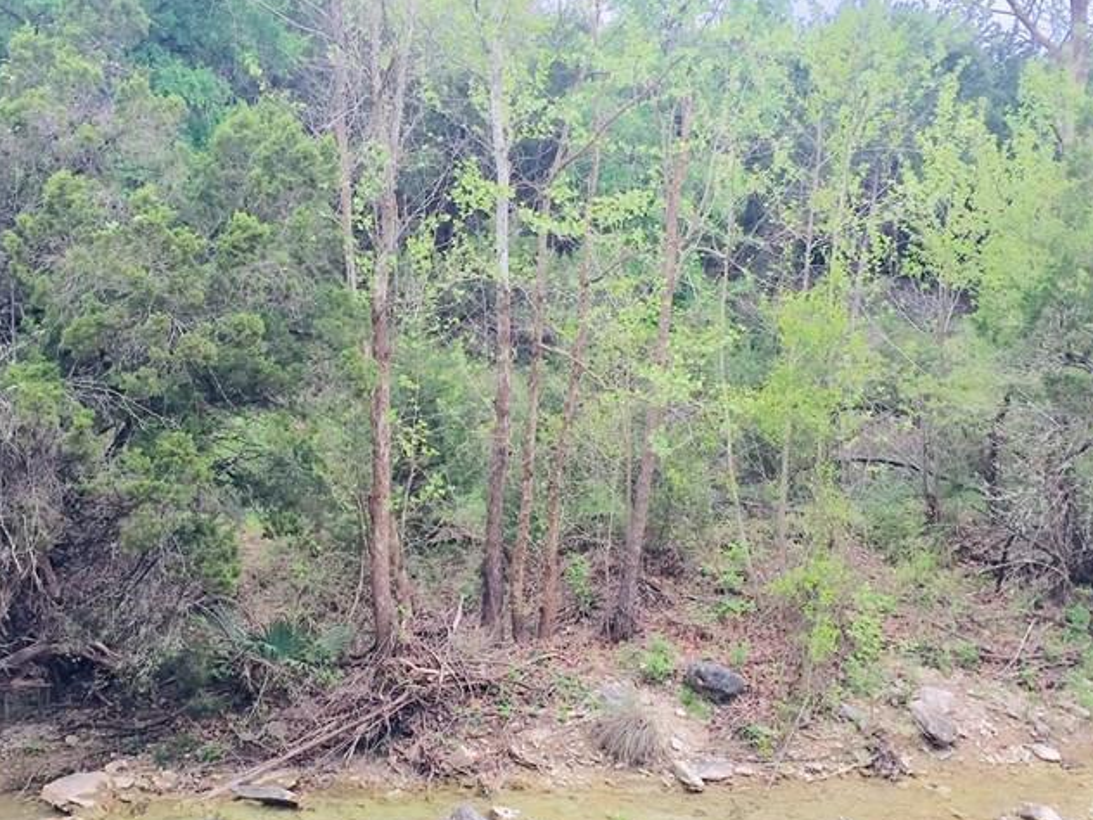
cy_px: 429
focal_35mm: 47
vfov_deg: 30.9
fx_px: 1484
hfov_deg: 40.3
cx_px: 453
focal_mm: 4.15
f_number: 2.2
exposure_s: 1/158
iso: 32
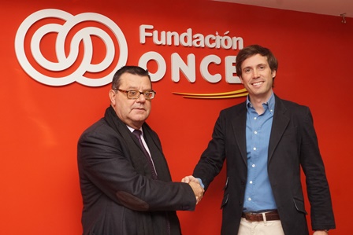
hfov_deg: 43.6
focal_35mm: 45
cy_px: 118
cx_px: 176
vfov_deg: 29.9
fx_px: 441
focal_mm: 30
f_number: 7.1
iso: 1250
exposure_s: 1/200
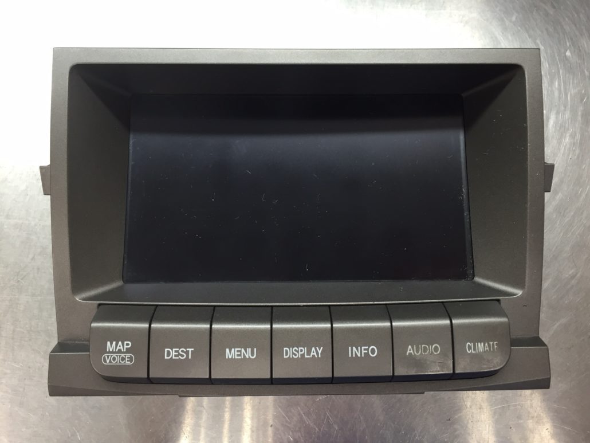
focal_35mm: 29
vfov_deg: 48.2
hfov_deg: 61.6
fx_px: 494
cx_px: 295
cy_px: 222
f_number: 2.2
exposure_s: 1/30
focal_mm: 4.15
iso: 64
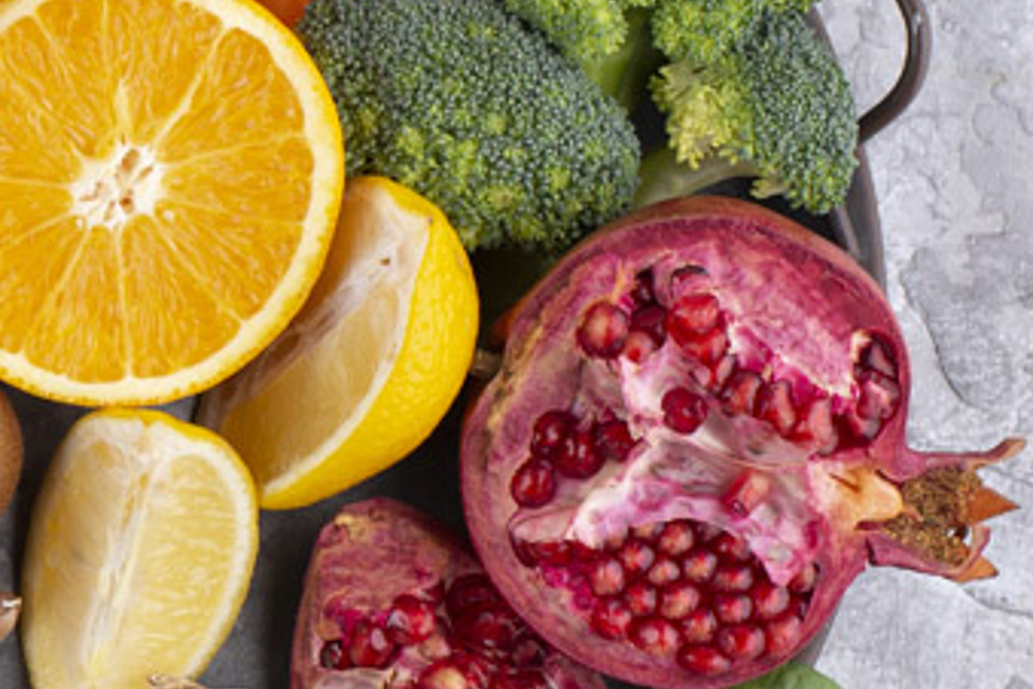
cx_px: -707
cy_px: 447
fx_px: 5079
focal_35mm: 177
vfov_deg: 7.8
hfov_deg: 11.0
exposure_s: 1/100
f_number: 8
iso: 100
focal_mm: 50
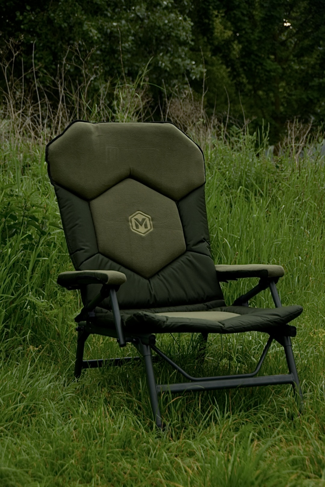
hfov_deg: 18.2
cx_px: 162
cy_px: 244
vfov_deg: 27.0
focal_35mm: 75
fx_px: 1016
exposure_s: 1/160
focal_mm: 50
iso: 400
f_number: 4.8
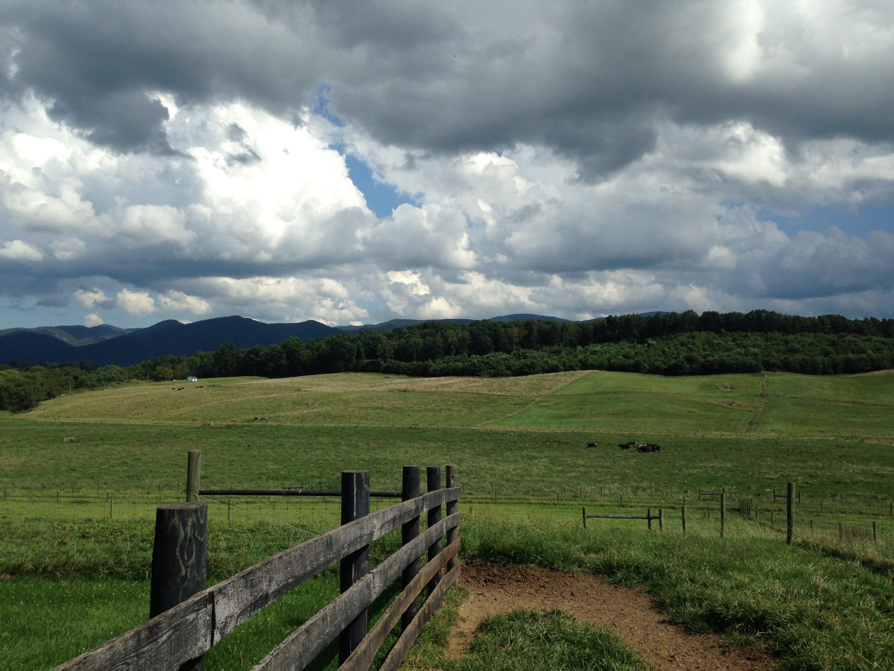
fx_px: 852
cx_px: 447
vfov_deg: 42.9
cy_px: 336
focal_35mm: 33
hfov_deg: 55.4
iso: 50
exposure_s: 1/2358
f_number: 2.4
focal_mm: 4.12
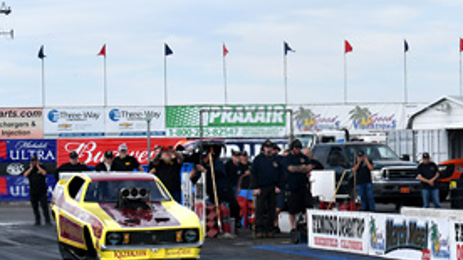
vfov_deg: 6.1
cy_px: 192
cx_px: 394
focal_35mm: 199
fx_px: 2442
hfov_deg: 10.8
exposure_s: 1/1000
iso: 160
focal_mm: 70
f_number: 5.6
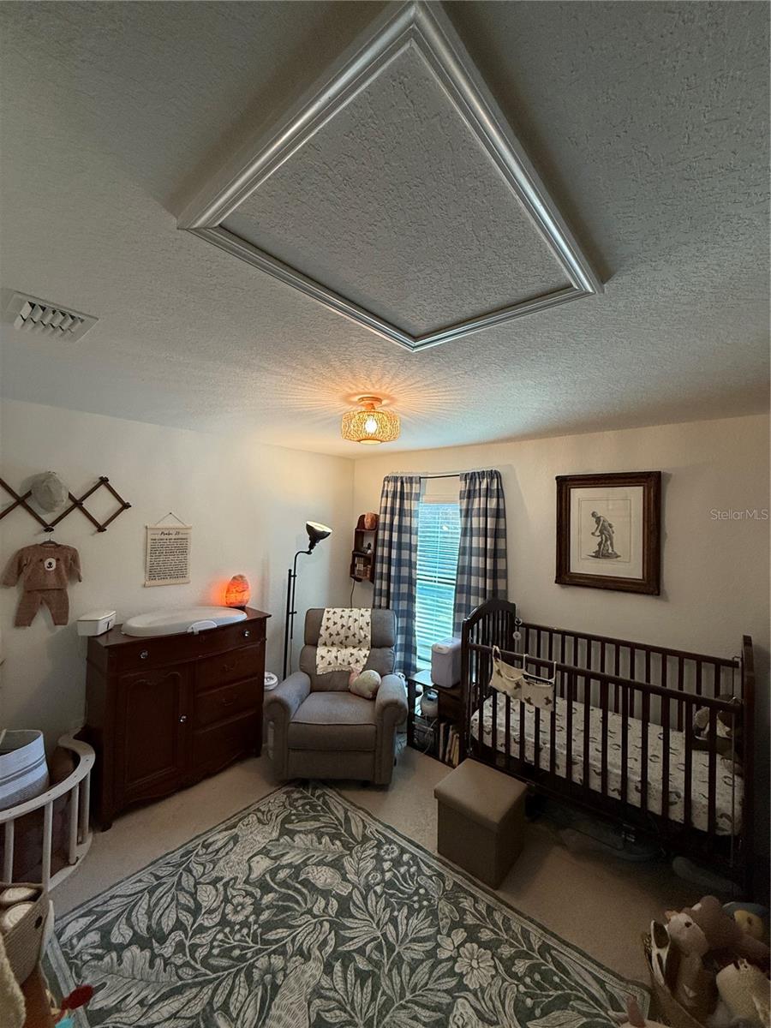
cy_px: 514
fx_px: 416
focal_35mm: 14
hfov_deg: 85.7
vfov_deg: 102.1
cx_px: 386
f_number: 2.2
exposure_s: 1/120
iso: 400
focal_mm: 2.22
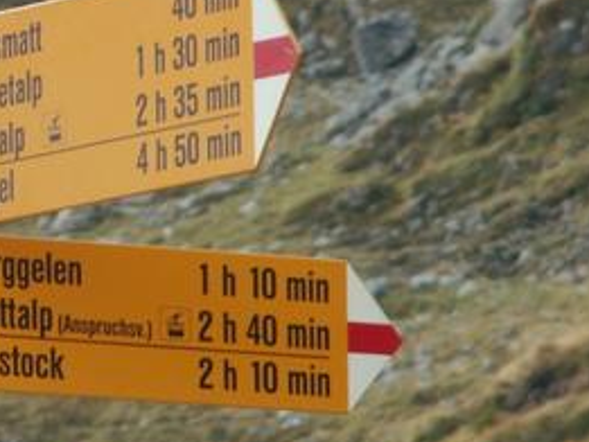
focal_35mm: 557
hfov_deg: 3.6
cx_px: -122
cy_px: 259
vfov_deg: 2.7
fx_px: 9482
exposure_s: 1/200
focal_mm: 37.11
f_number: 4
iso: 50
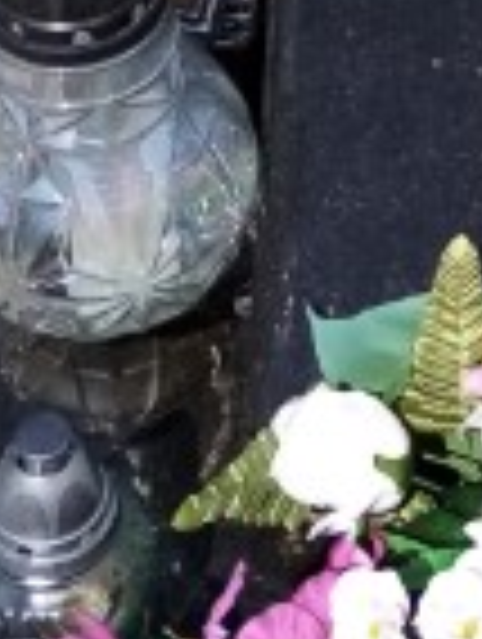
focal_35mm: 117
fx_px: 2166
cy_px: -140
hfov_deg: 12.3
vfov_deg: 16.1
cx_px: 613
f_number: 1.8
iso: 104
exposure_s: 1/2179
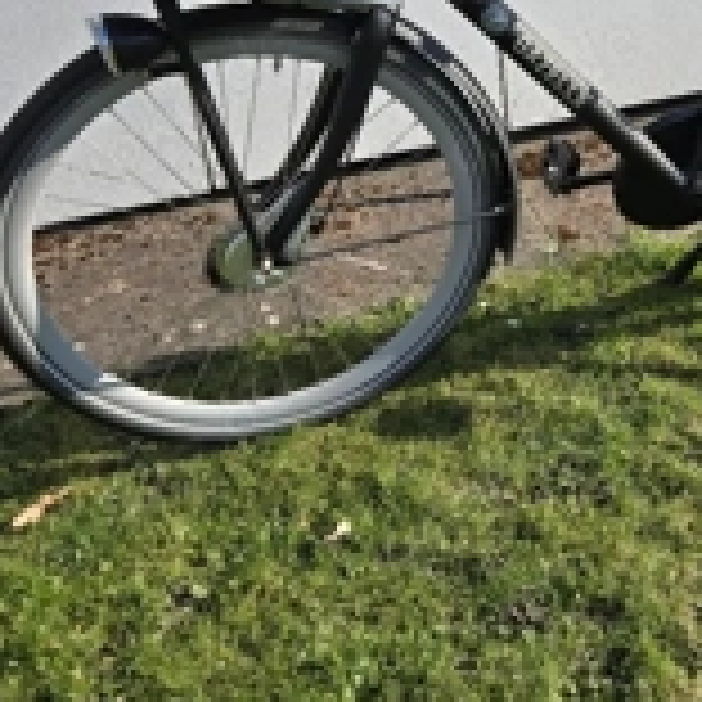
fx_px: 1193
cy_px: 171
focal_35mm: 52
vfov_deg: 32.1
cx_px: 603
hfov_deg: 31.6
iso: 50
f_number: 1.8
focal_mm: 5.4
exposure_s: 1/3333
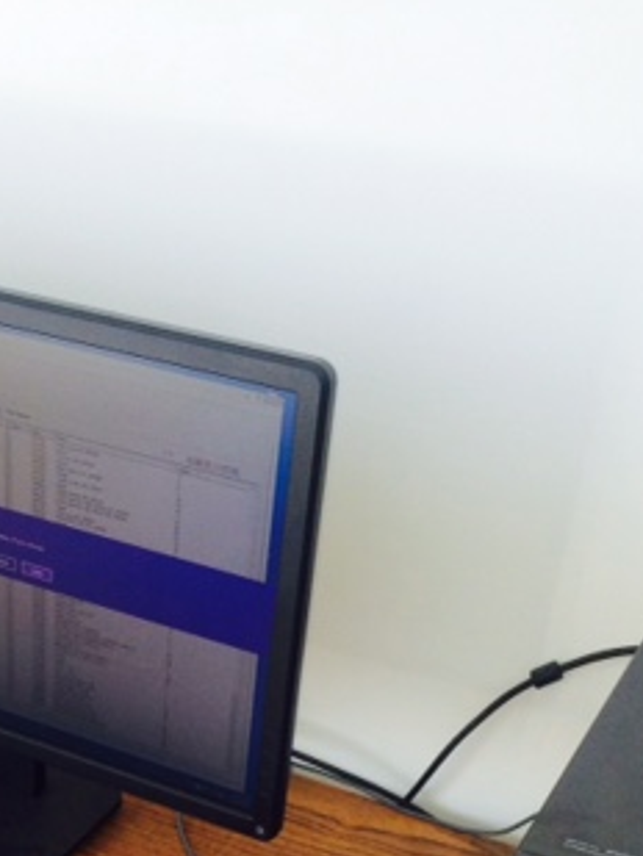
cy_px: 878
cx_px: 108
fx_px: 1485
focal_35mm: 60
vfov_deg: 29.8
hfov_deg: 24.0
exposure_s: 1/120
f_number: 2.2
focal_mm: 4.15
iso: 64
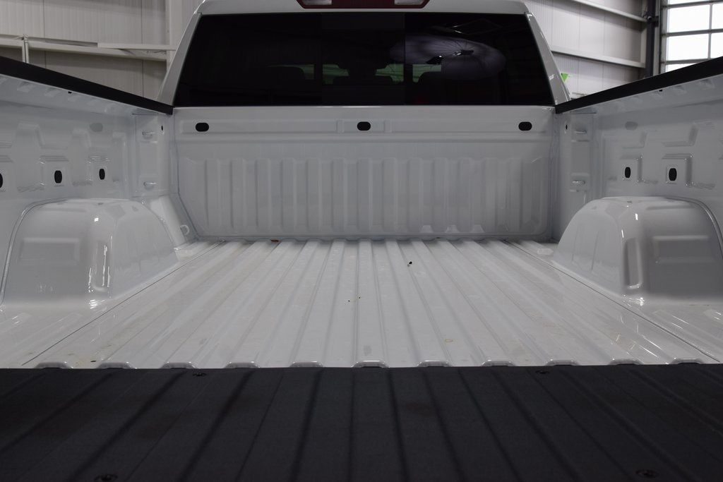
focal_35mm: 36
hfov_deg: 53.1
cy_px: 241
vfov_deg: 36.9
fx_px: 723
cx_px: 362
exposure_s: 1/40
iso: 400
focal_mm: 24
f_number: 7.1
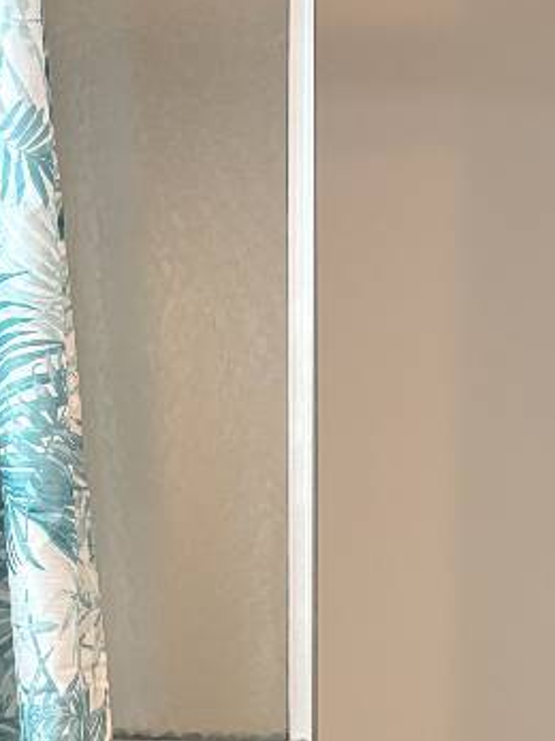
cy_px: 689
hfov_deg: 17.3
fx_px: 1818
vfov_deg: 22.4
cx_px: 406
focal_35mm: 85
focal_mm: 5.96
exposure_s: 1/60
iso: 250
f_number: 1.6
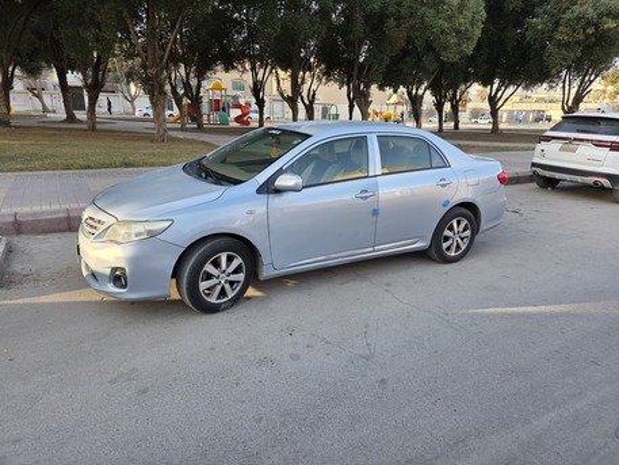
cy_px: 232
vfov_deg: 58.9
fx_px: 411
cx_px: 310
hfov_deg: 73.9
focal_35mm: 23
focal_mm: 6.3
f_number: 1.7
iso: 50
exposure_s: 1/359
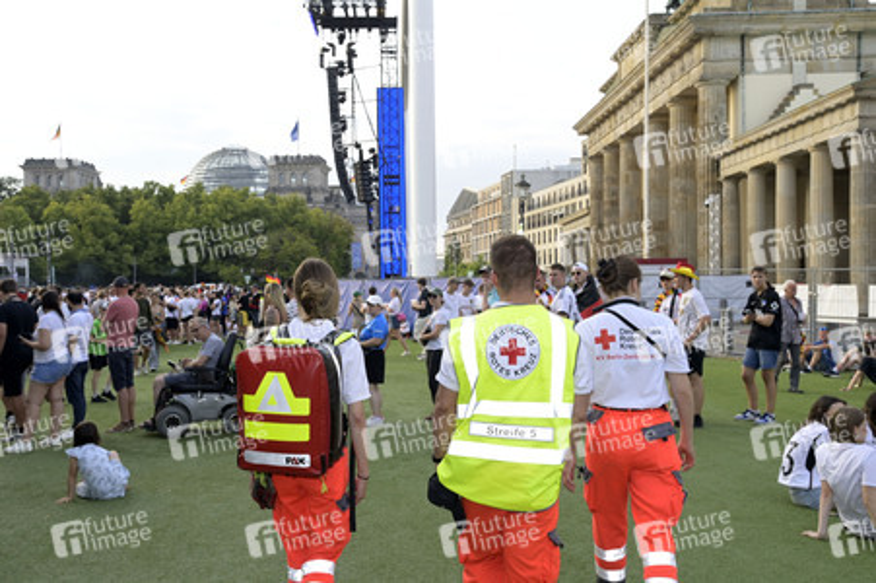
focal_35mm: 38
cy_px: 292
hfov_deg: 50.7
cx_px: 438
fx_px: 924
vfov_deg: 35.0
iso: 640
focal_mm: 38
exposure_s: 1/160
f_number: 9
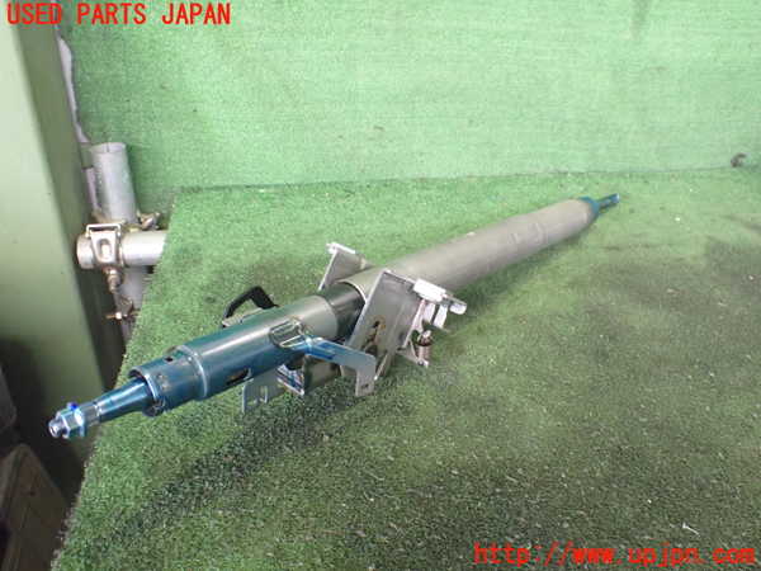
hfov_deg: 60.0
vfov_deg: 46.8
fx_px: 660
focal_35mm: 30
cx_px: 380
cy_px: 286
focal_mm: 5.4
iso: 800
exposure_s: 1/50
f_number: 2.3
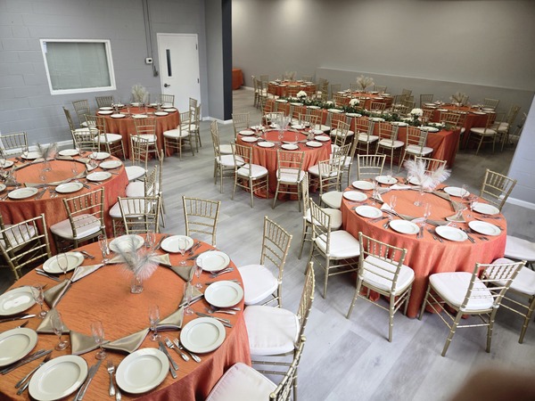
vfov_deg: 58.9
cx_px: 268
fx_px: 355
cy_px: 200
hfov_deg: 73.9
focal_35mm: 23
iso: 64
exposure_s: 1/120
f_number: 1.8
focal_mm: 5.4
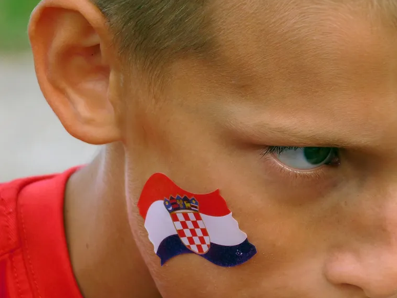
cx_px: 199
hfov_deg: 3.1
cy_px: 149
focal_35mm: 648
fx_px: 7432
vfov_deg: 2.3
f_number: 6.1
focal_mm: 114.5
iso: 220
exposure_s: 1/125
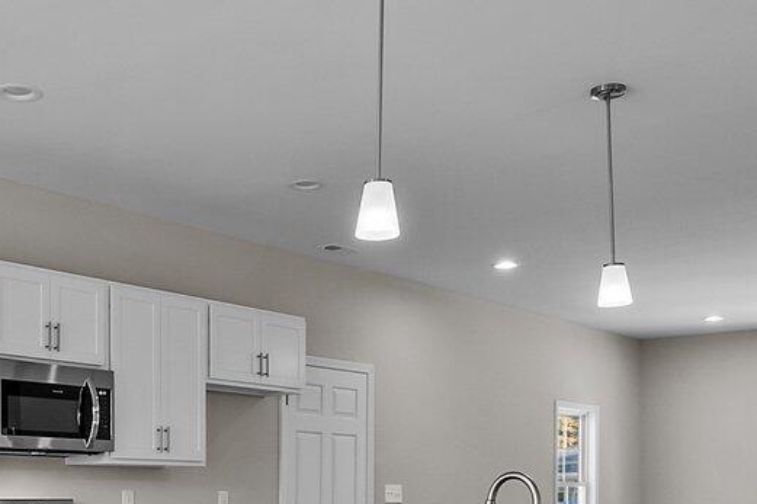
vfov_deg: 23.6
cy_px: 503
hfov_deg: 35.0
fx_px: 1156
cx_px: 141
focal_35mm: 55
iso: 640
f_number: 7.1
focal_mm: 14
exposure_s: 1/20
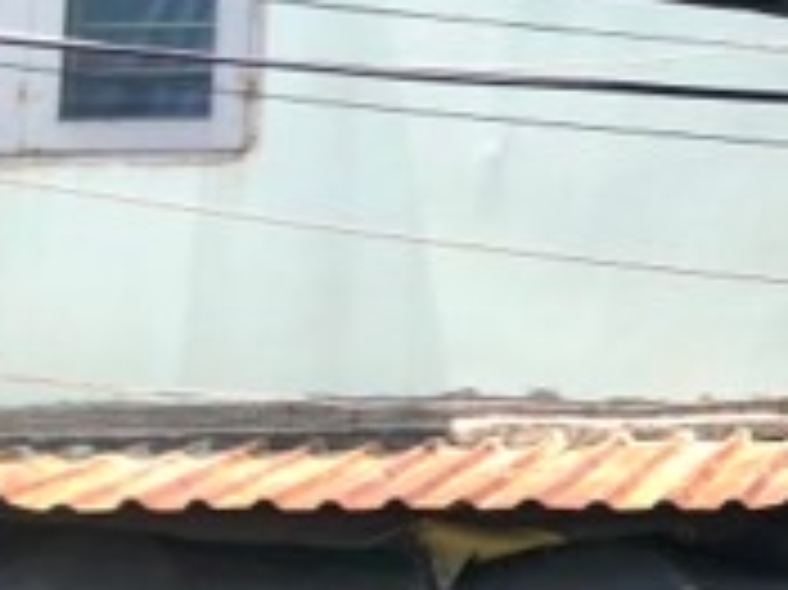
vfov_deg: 13.1
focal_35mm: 112
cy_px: 552
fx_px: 2548
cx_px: 1436
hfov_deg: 15.1
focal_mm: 4
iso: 20
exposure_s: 1/1412
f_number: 1.8
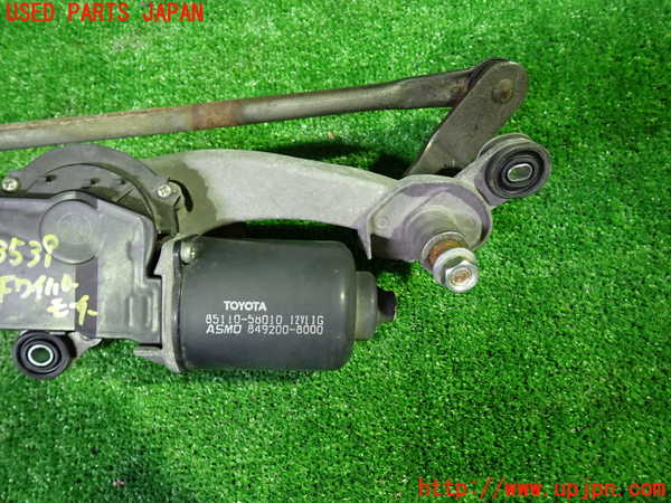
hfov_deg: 69.4
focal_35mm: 25
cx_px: 336
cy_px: 252
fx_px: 485
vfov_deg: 54.9
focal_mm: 4.5
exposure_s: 1/30
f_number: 2
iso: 640
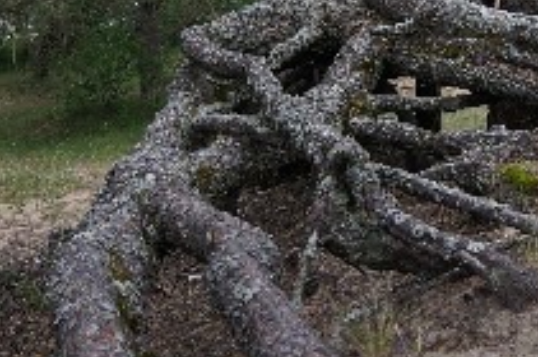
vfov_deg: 18.1
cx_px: 423
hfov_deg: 26.9
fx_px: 1104
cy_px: 38
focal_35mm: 74
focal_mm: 26
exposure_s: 1/160
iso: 100
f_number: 4.5
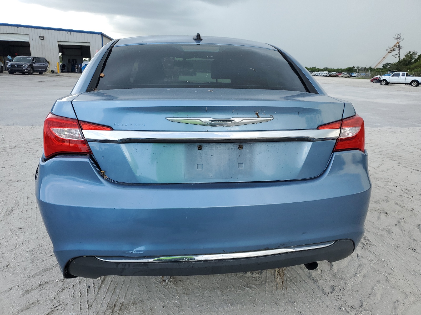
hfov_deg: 67.3
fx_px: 316
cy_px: 158
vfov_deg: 53.1
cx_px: 210
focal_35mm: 26
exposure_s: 1/625
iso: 50
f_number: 1.5
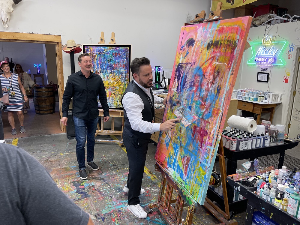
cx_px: 150
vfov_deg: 53.1
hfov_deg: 67.3
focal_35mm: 26
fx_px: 225
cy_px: 112
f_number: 1.6
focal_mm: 5.1
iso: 80
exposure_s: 1/120
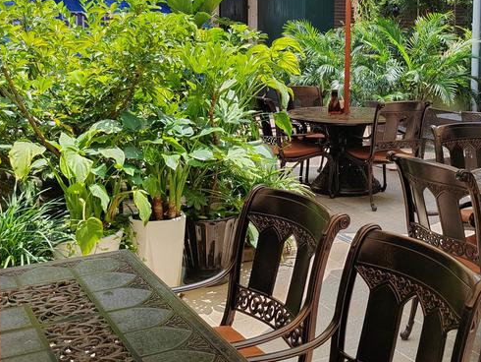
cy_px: 89
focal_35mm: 52
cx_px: 338
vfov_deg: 27.7
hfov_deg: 36.3
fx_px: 723
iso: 100
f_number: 1.8
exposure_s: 1/667
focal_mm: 6.14
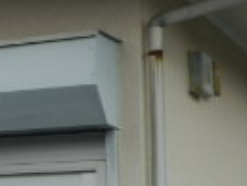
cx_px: -343
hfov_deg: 9.6
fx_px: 1314
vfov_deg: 8.1
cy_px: 153
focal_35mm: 184
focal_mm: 6.6
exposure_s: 1/400
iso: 80
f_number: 3.9
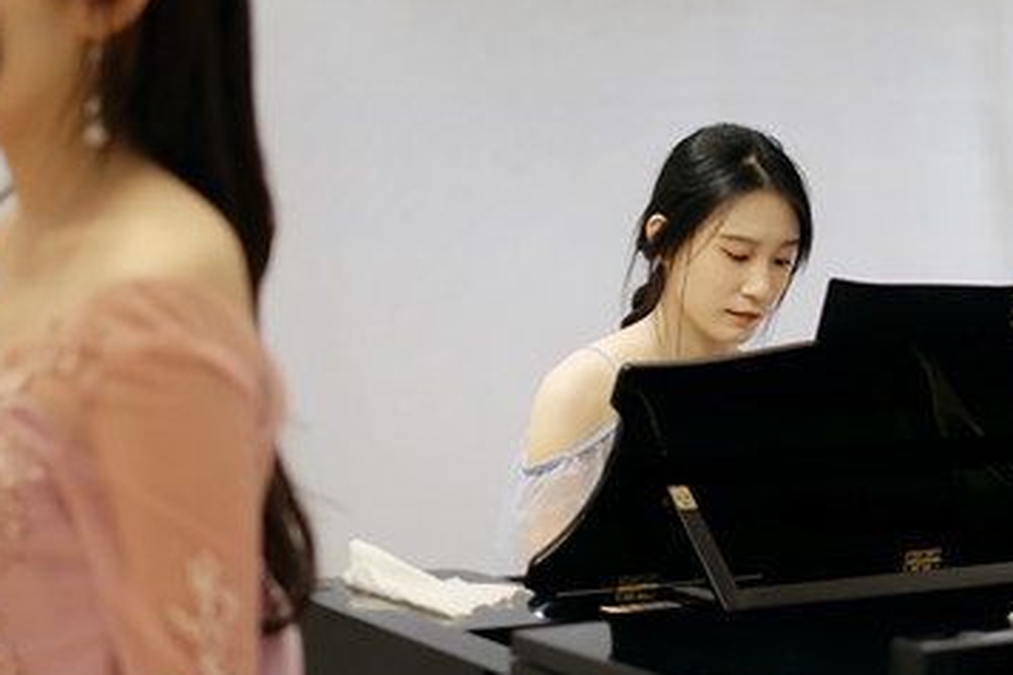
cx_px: 497
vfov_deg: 15.4
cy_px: 370
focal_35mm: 89
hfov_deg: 22.9
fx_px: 2504
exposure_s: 1/75
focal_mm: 35
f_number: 1.4
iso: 800
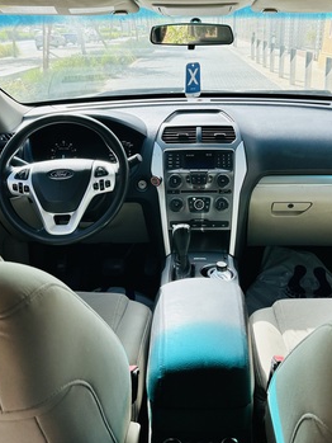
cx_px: 200
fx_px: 435
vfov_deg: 53.2
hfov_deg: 41.6
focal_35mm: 34
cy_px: 158
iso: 50
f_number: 1.5
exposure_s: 1/873
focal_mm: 5.7
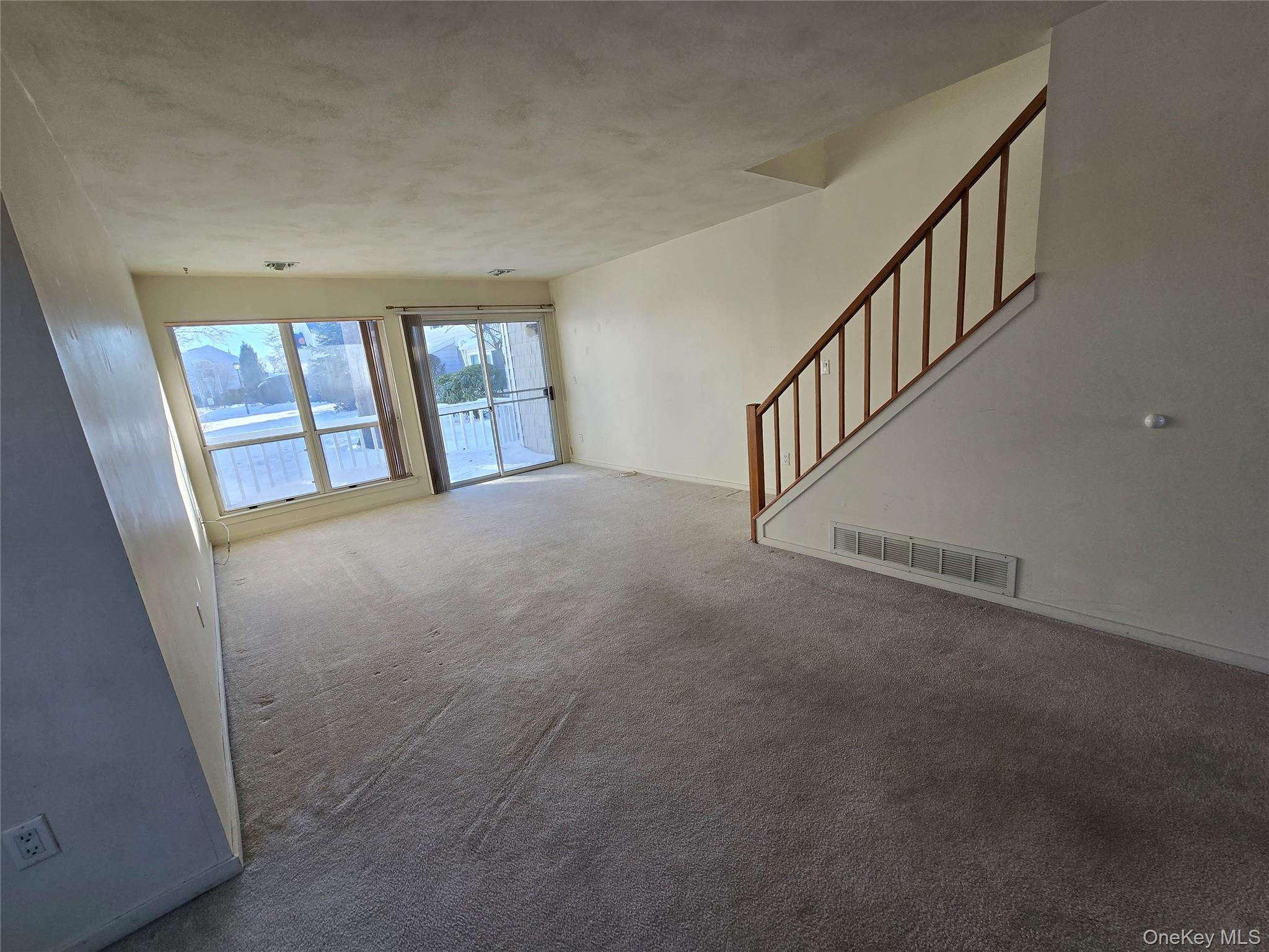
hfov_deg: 106.2
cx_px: 634
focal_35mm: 13
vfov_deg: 89.9
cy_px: 476
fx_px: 477
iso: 50
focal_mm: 2.2
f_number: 2.2
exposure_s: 1/125
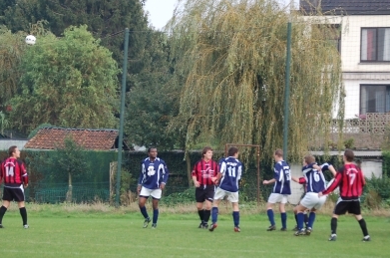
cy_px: 129
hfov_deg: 10.5
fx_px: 2116
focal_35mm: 196
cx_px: 178
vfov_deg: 7.0
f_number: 4.8
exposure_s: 1/500
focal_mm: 85
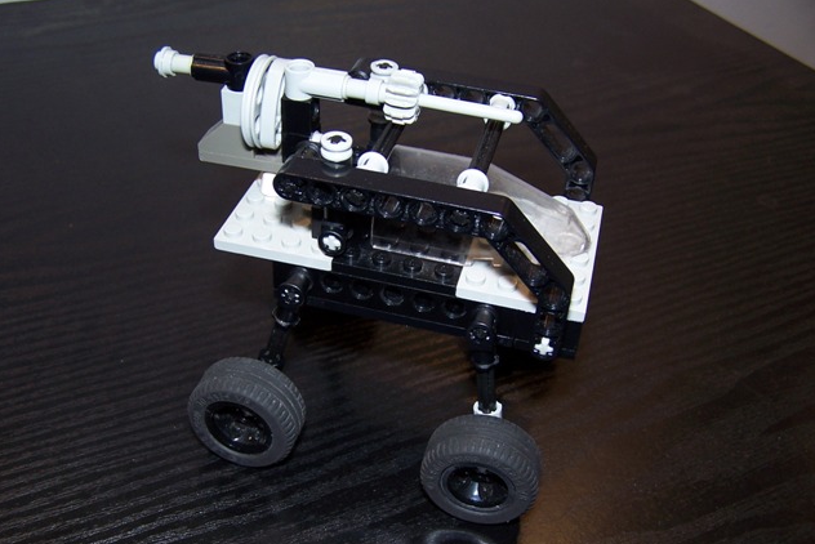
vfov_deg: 33.4
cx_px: 405
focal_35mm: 40
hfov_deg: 48.4
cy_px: 304
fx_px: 906
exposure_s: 1/60
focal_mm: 6.3
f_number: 2.8
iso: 80
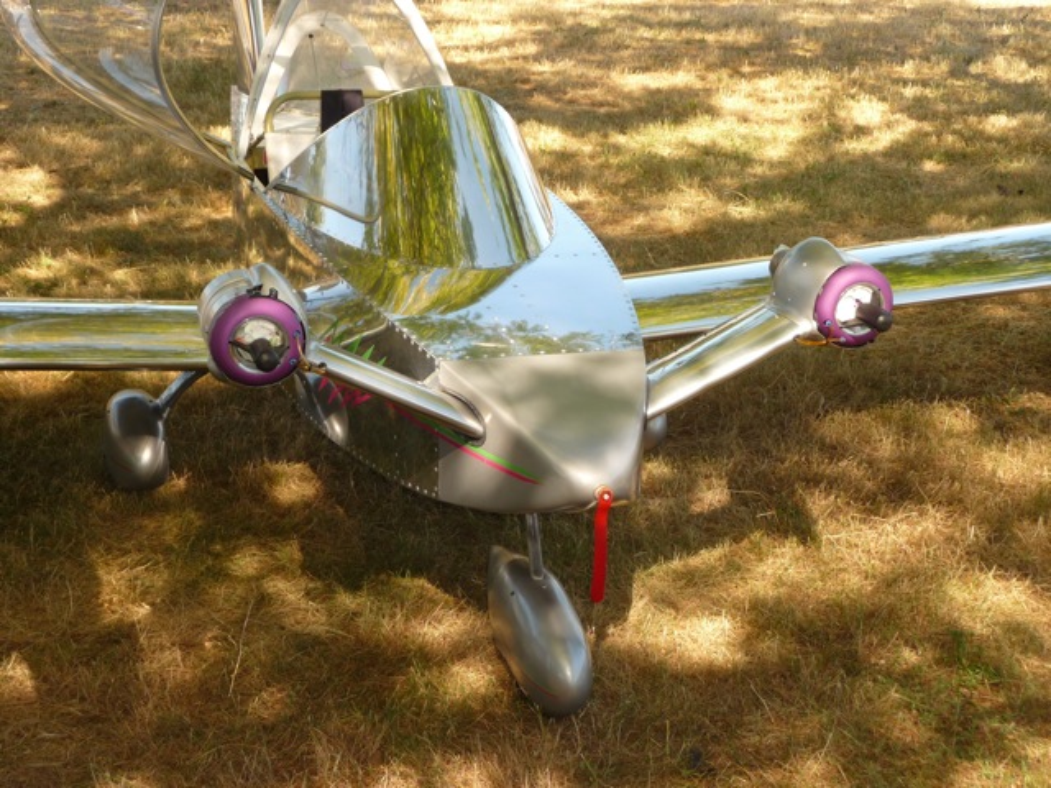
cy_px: 394
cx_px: 526
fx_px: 1670
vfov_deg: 26.6
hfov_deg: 34.9
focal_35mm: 55
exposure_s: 1/200
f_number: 4.3
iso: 100
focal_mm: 9.3
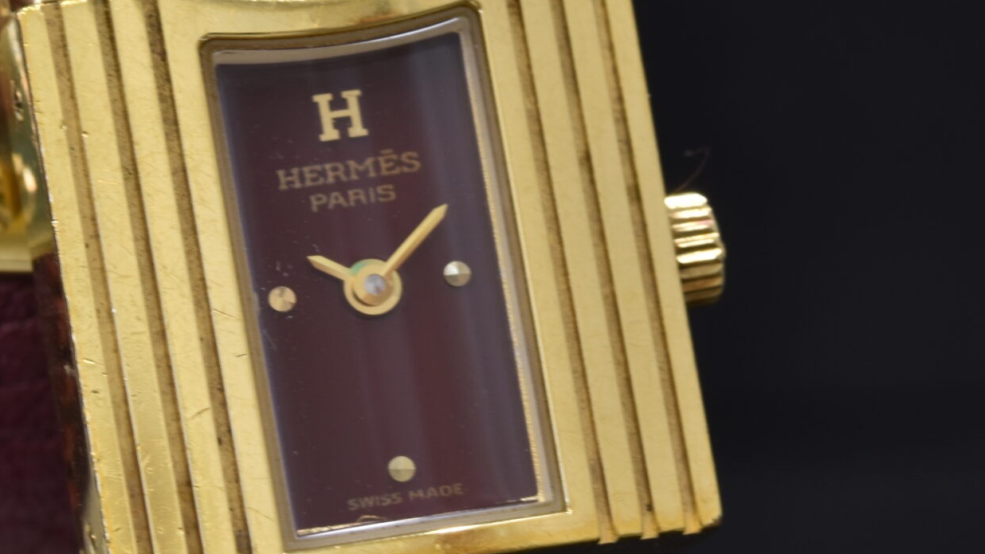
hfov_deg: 7.4
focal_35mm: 293
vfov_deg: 4.1
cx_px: 292
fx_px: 7652
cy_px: 122
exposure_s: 1/4
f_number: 11
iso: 100
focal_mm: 90
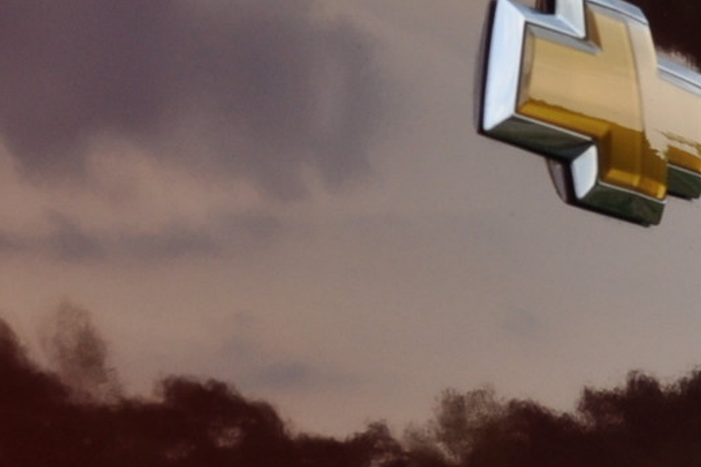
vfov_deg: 5.6
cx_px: 71
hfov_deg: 8.4
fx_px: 4768
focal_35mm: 245
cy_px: 405
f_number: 9
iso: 200
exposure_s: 1/125
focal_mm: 34
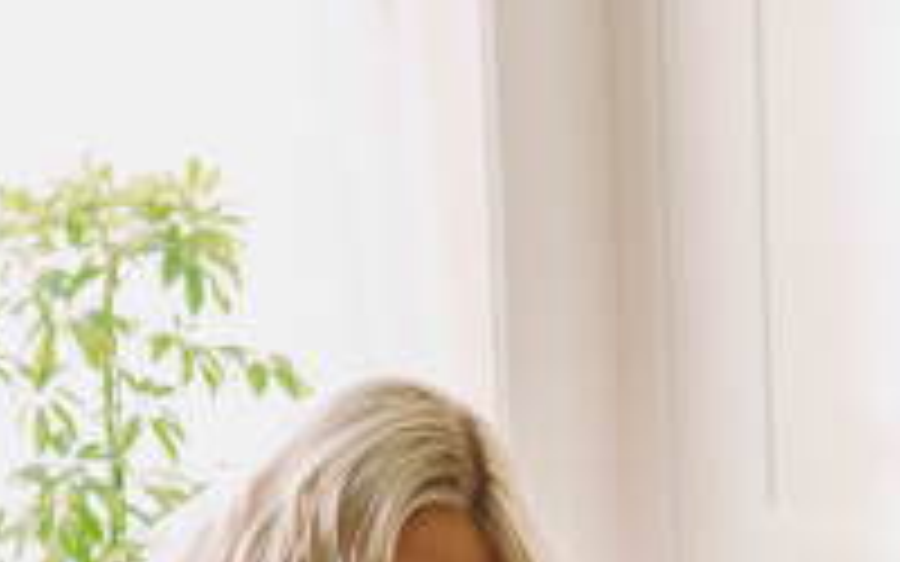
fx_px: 3507
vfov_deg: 8.6
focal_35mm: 143
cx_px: 1048
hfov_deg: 14.2
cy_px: 1189
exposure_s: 1/250
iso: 800
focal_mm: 35
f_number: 2.8
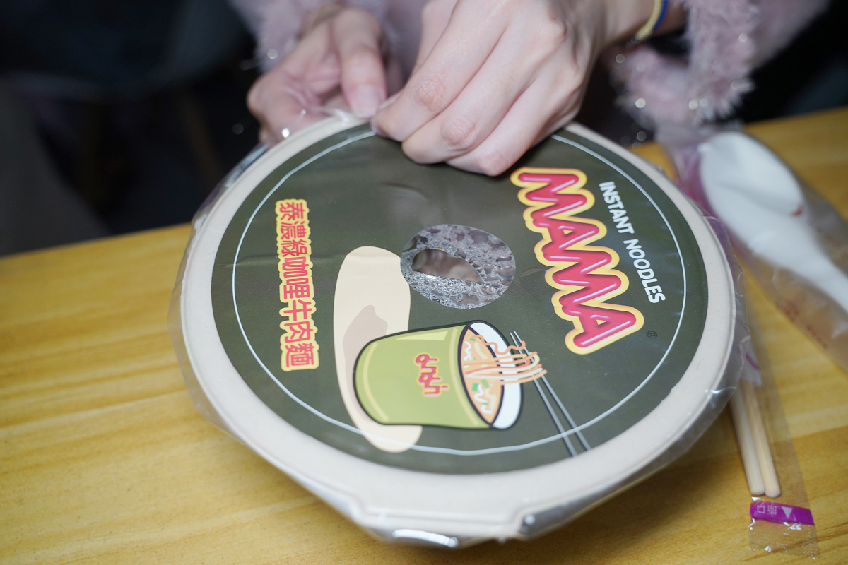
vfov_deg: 37.9
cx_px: 424
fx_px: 824
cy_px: 282
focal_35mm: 35
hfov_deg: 54.4
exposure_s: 1/60
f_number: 4
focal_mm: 35
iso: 250
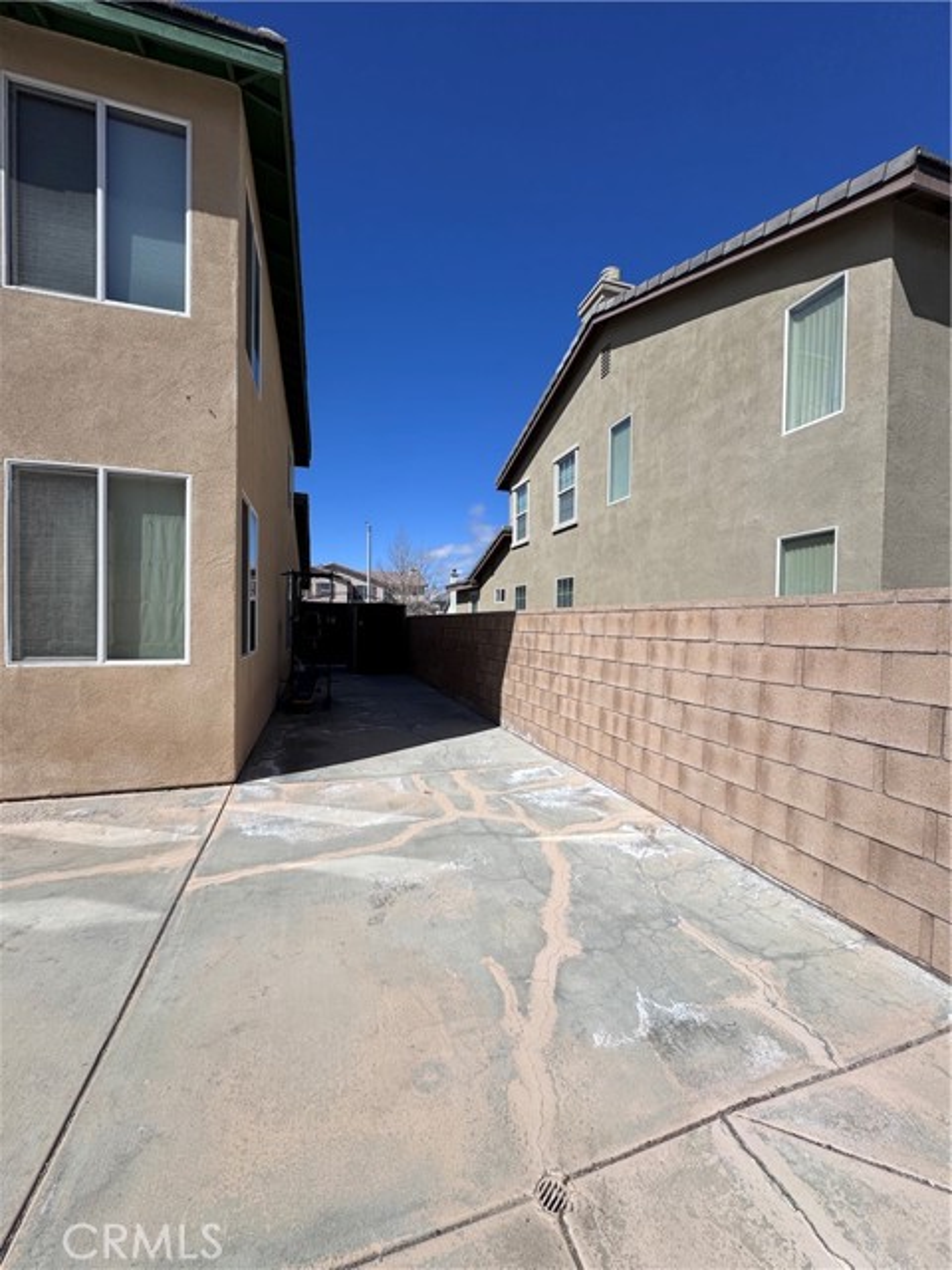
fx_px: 513
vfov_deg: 102.1
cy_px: 635
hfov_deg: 85.7
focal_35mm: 14
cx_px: 476
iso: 50
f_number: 2.2
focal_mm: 2.22
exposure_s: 1/4132
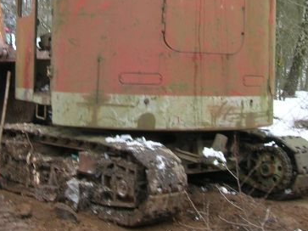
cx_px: 104
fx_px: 667
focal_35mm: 75
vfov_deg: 19.4
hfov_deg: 25.9
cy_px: 48
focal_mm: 5.7
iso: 50
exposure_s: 1/18.8
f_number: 4.9
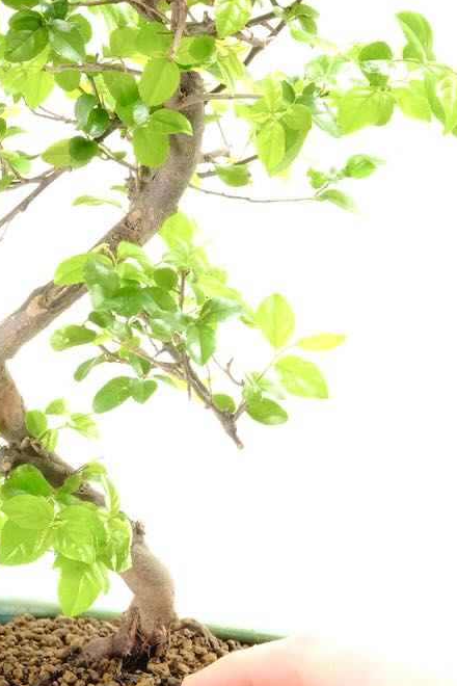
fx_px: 3027
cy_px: 379
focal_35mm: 159
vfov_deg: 12.9
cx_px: 115
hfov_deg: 8.6
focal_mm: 54.5
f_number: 11
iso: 2000
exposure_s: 1/30
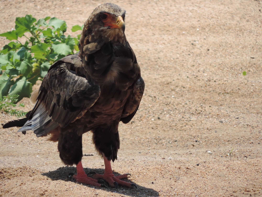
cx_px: 131
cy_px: 98
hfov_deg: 2.5
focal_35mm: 800
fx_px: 6055
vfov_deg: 1.9
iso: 90
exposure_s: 1/400
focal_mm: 142.6
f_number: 5.2
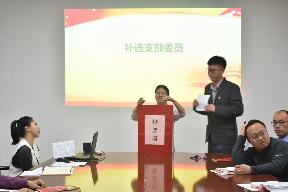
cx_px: 144
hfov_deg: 35.0
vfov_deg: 23.8
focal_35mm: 57
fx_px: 456
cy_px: 96
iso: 720
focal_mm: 38
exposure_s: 1/30
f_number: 4.8
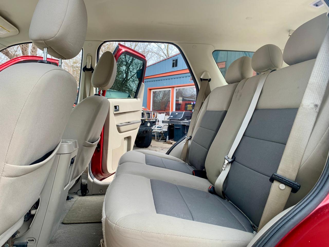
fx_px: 247
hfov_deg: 67.3
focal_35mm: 26
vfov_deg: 53.1
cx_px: 164
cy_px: 124
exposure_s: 1/301
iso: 25
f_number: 1.8
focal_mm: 4.25
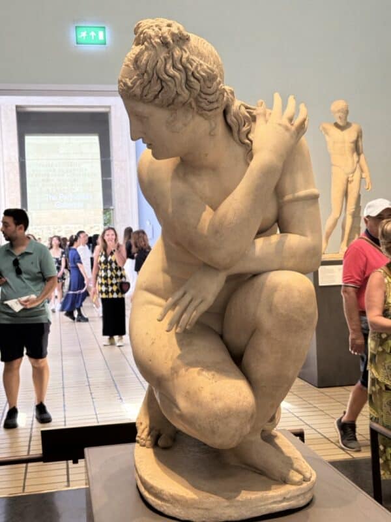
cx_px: 196
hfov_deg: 30.3
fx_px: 723
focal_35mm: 48
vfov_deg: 39.7
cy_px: 261
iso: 100
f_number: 1.78
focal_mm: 6.86
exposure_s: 1/60
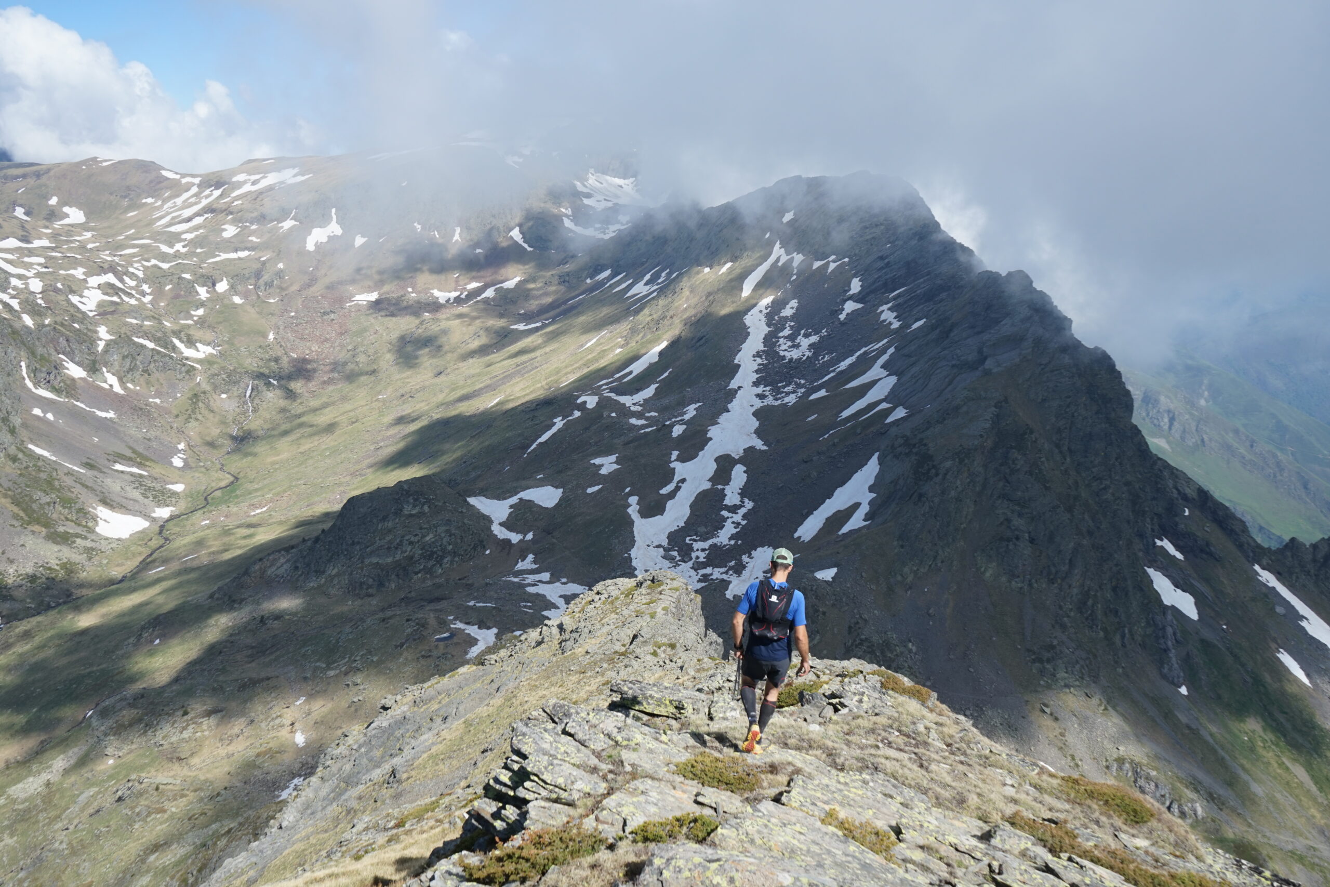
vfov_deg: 46.4
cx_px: 665
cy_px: 444
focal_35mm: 28
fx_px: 1034
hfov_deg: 65.5
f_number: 9
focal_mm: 28
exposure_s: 1/320
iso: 200
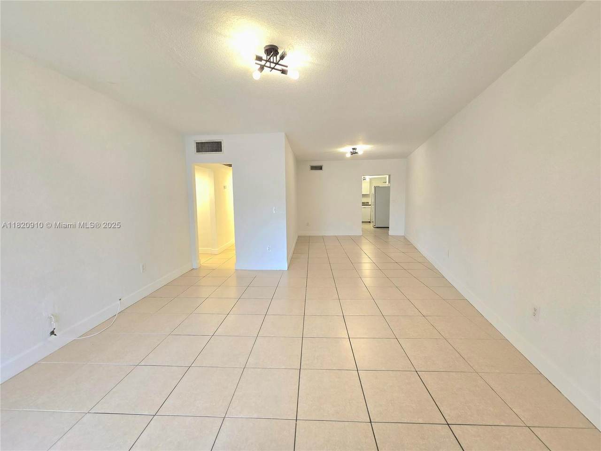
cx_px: 300
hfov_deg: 106.2
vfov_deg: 89.9
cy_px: 226
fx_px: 226
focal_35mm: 13
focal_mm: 2.2
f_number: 2.2
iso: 64
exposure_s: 1/60.2
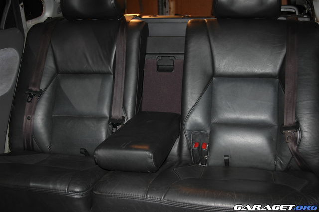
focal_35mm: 42
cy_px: 106
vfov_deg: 31.9
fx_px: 372
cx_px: 160
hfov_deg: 46.4
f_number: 3.5
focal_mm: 28
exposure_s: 1/60
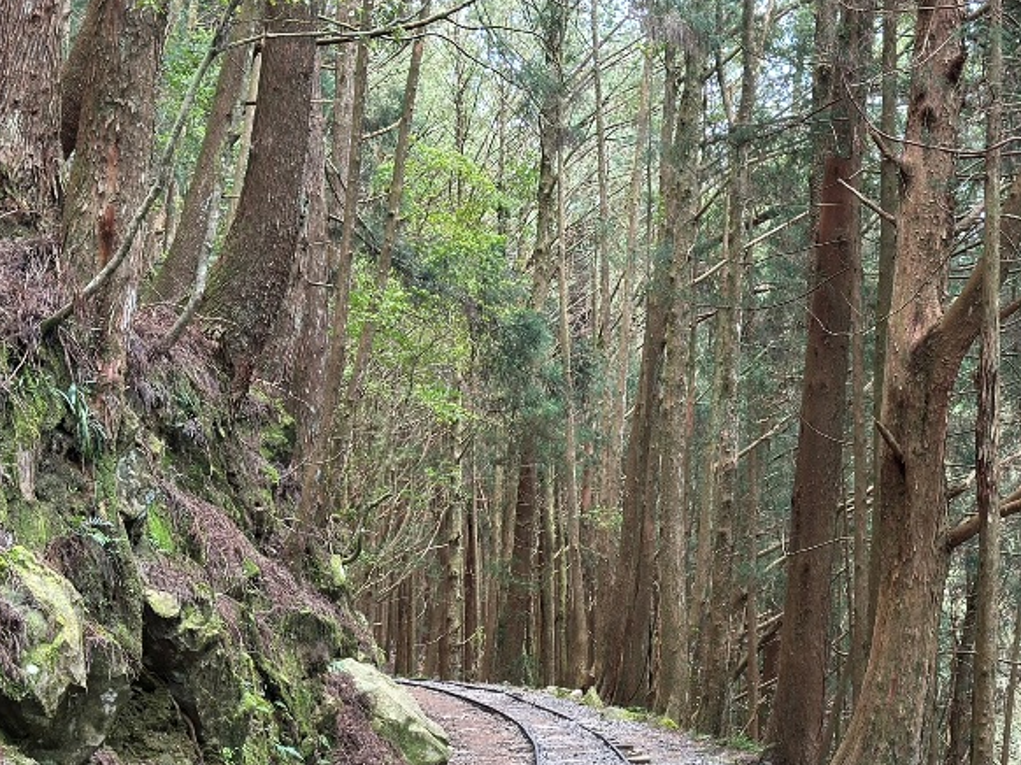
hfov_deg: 29.3
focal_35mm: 66
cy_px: 486
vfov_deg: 22.2
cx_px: 625
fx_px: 1946
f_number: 1.78
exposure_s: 1/68
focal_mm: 6.86
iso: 125
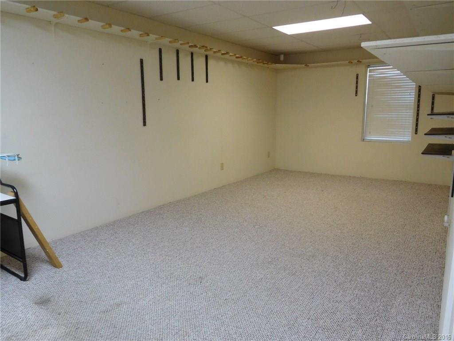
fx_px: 328
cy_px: 170
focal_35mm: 25
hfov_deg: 69.4
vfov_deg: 54.9
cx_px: 227
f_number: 3.4
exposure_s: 1/30
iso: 400
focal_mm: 4.5
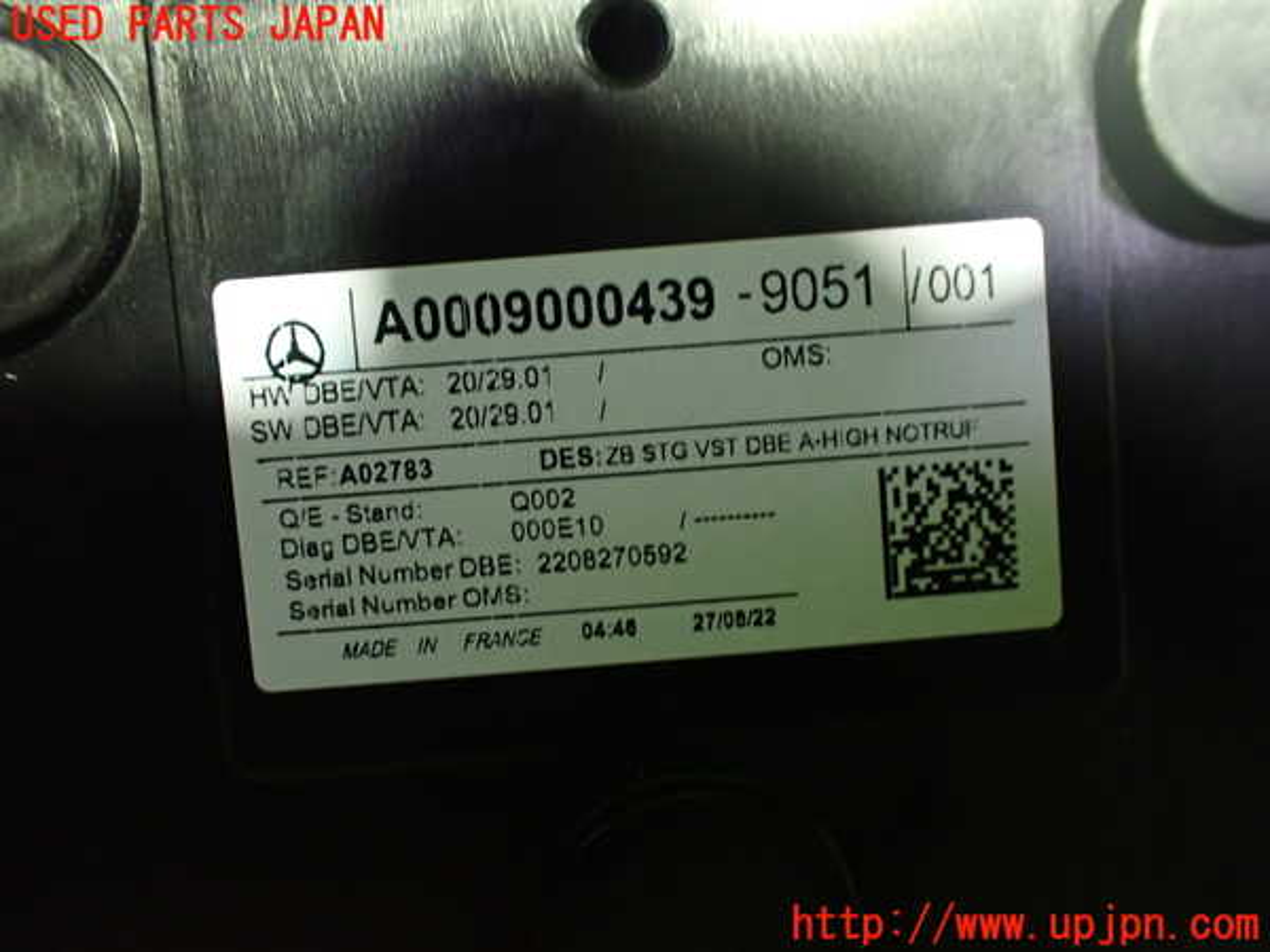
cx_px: 635
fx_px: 1101
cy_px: 476
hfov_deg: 60.0
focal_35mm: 30
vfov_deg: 46.8
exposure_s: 1/40
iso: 800
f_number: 2.3
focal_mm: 5.4
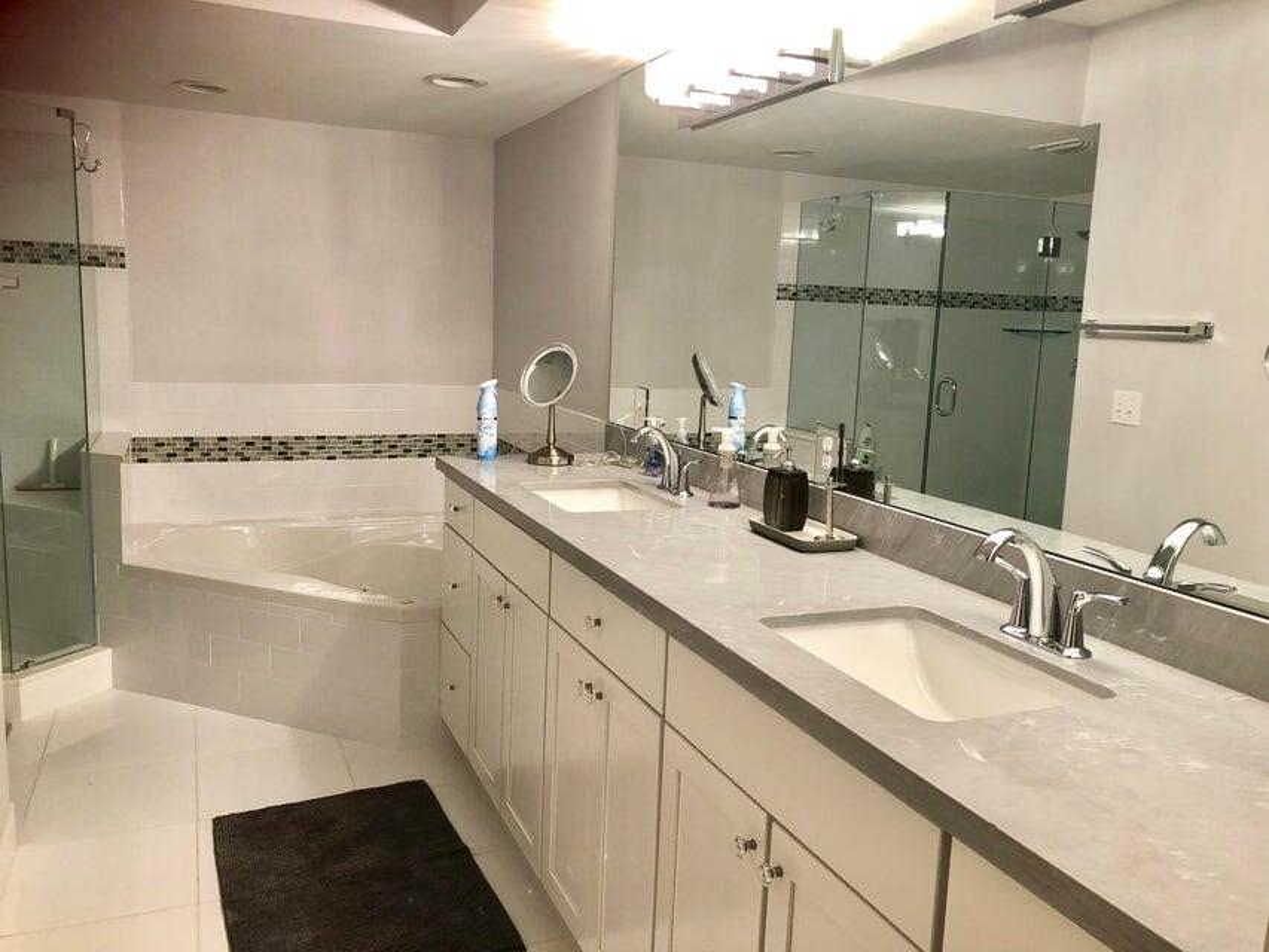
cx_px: 634
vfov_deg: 49.8
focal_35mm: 28
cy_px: 476
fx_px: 1027
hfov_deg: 63.4
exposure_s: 1/20
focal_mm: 3.99
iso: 40
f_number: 1.8
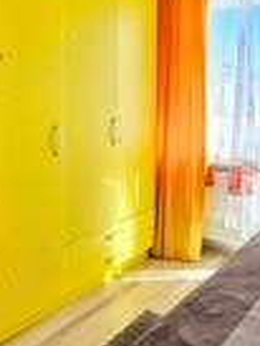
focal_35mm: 38
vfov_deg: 47.8
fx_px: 380
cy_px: 106
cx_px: 136
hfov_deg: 37.8
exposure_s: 1/100
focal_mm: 2.2
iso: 50
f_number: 2.2
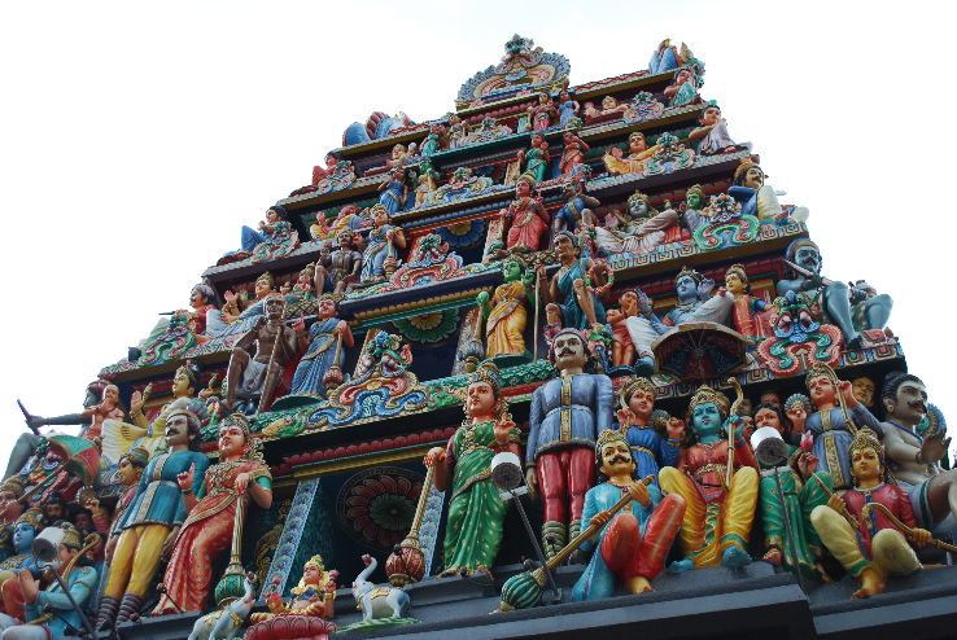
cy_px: 320
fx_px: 1277
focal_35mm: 48
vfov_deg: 28.2
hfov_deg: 41.1
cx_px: 478
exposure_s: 1/80
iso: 200
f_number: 4.8
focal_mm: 32
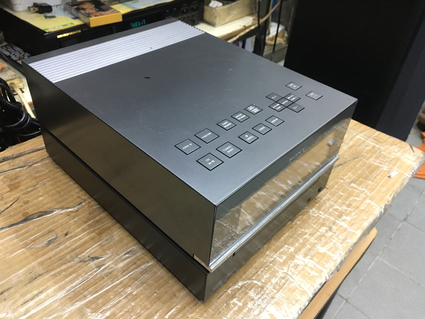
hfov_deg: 61.7
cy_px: 160
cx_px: 212
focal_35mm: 29
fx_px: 356
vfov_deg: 48.2
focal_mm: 4.15
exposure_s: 1/33
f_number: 2.2
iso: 200
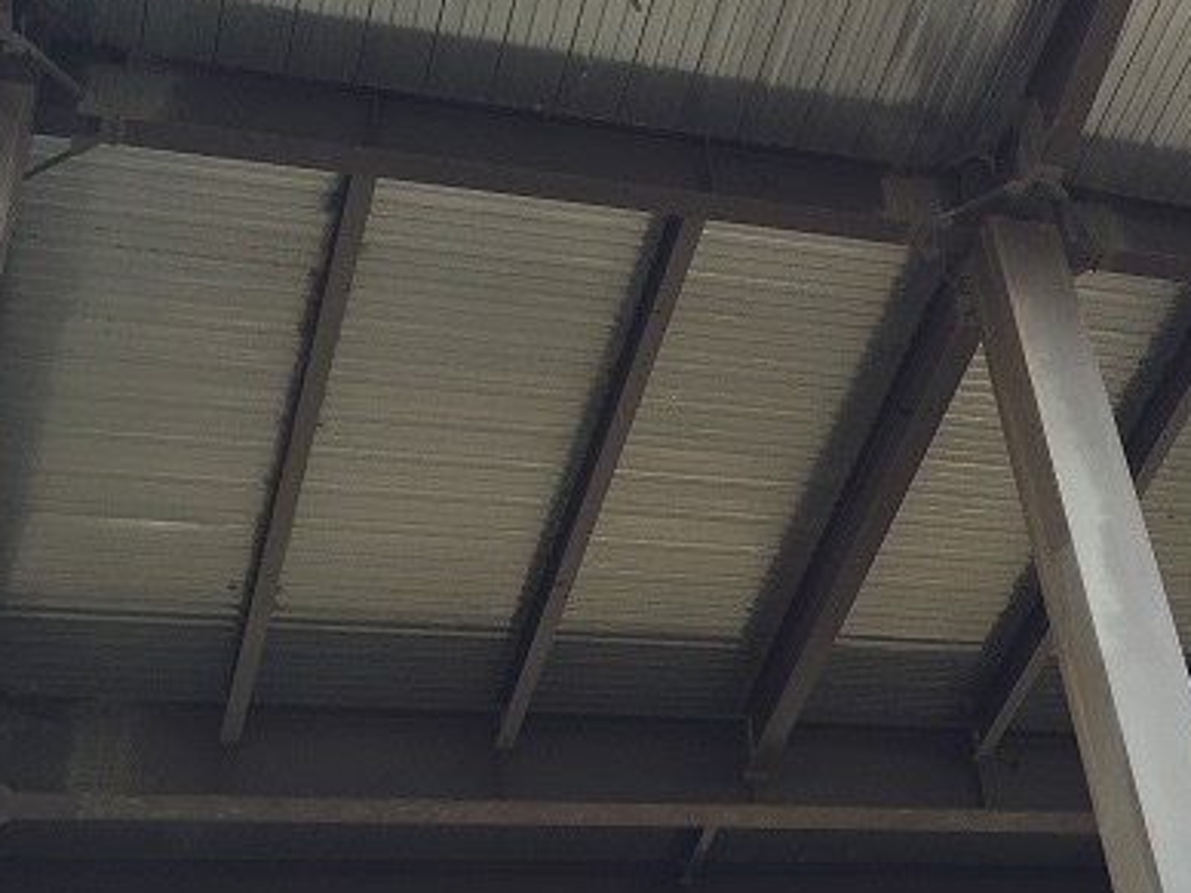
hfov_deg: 30.4
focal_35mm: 61
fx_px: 2099
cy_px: 181
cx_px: 1053
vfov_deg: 23.7
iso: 32
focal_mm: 4.15
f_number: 2.2
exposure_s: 1/120
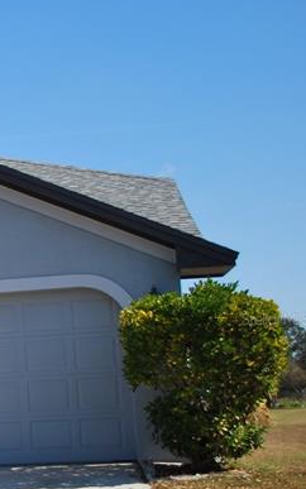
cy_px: 319
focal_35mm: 89
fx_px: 1187
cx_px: -334
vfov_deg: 23.2
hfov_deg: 12.6
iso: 100
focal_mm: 22
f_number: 4
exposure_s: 1/1000
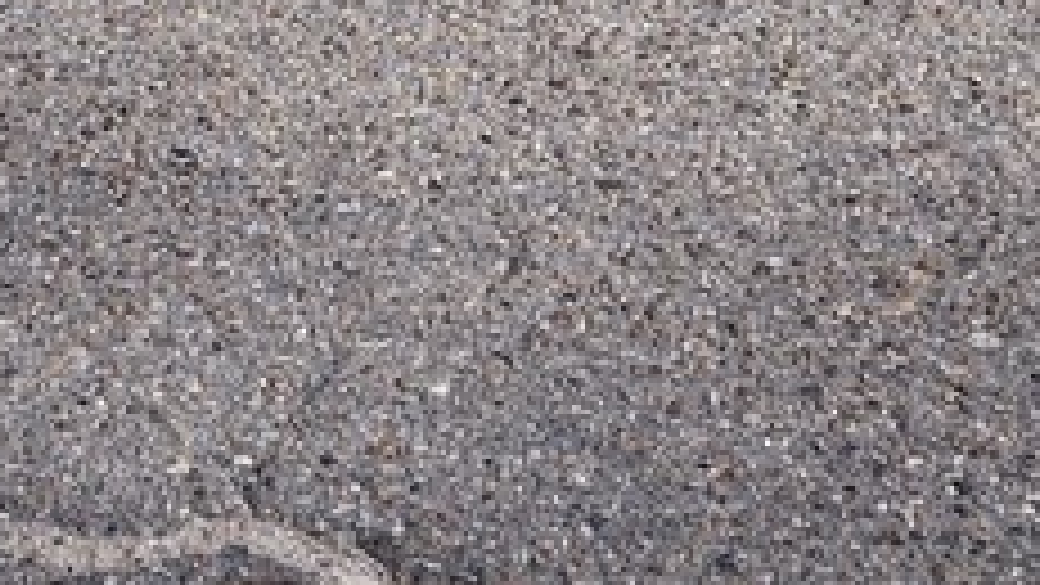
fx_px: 3061
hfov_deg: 19.3
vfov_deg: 9.0
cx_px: 626
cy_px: -1134
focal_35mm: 111
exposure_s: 1/607
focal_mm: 6.4
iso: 12
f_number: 1.8
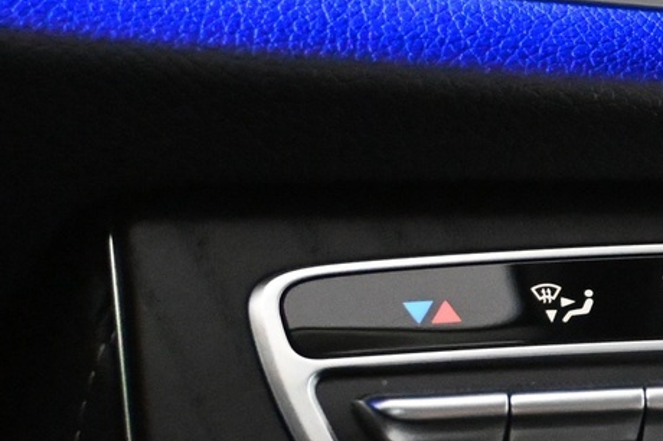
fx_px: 2724
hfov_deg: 12.9
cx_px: 1087
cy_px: 350
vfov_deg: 9.2
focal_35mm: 148
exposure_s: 1/50
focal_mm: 28
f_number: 4.5
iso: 9000
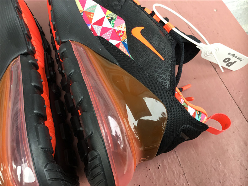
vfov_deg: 45.4
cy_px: 93
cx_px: 124
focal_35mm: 31
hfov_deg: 58.4
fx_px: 222
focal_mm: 3.3
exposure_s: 1/50
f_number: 2.4
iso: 32
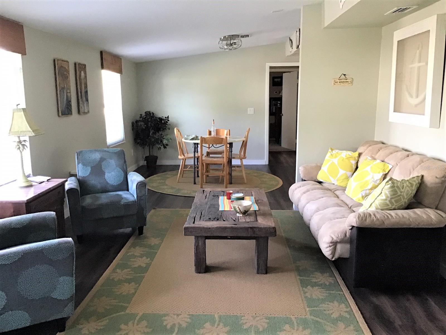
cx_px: 223
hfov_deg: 58.4
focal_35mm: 31
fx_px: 399
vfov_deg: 45.4
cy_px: 168
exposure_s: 1/30
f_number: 2.4
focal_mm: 3.3
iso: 200
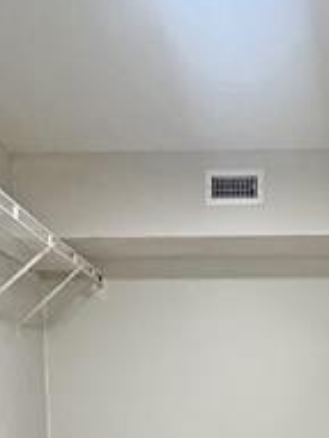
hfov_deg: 34.9
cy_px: 459
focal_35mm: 41
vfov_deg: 39.2
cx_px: 221
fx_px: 518
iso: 200
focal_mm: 1.57
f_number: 1.8
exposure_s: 1/120
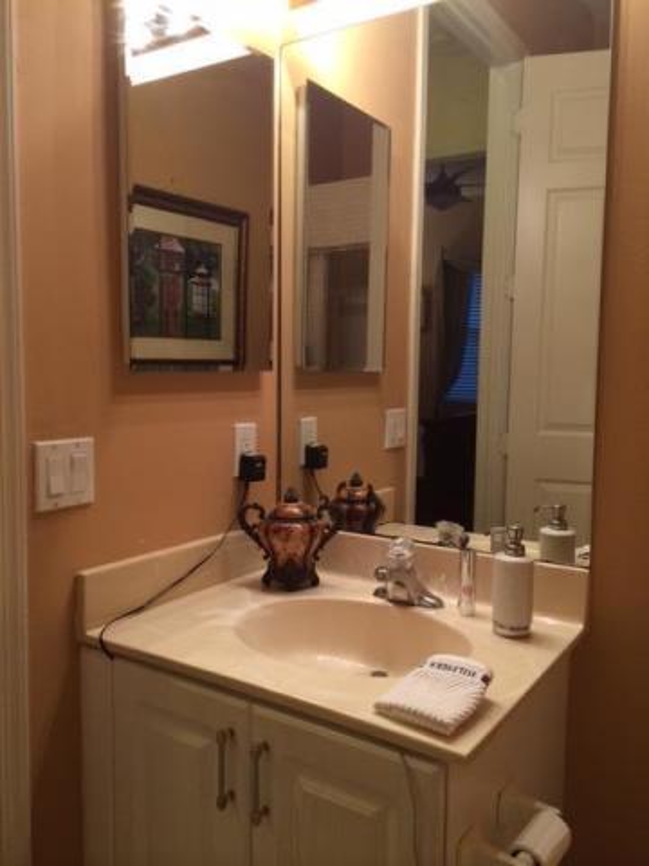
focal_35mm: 30
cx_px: 324
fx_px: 750
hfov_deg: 46.8
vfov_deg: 60.0
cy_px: 433
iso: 125
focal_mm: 4.12
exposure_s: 1/30
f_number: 2.2
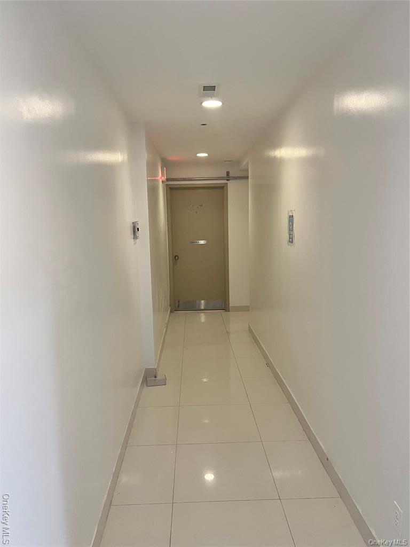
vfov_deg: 67.3
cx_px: 205
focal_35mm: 26
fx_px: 411
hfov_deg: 53.1
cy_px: 274
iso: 250
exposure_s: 1/60
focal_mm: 5.7
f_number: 1.5
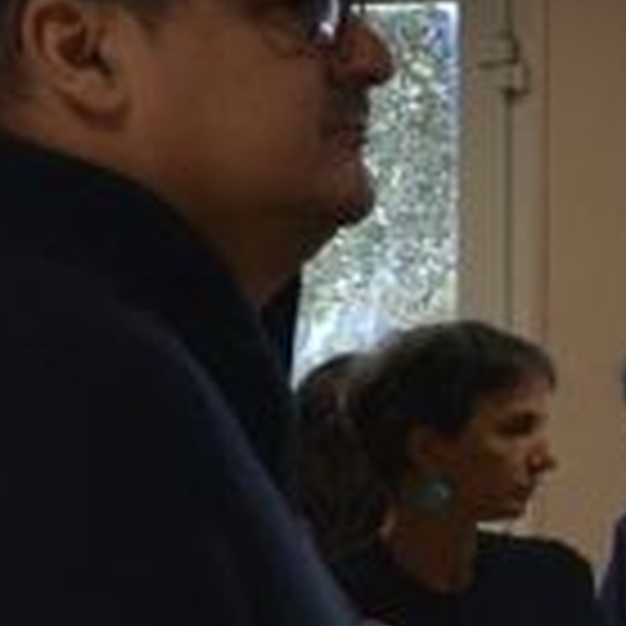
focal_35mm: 245
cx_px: 1597
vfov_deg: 7.1
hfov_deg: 6.7
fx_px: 5018
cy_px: 144
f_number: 4.5
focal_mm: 25
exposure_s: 1/80
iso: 400
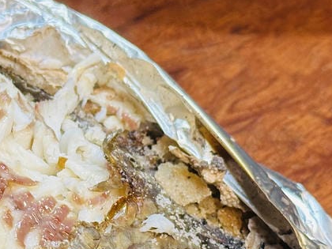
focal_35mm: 137
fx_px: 1314
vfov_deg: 10.8
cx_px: 36
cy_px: 183
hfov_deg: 14.3
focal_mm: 6.86
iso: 64
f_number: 1.78
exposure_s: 1/120
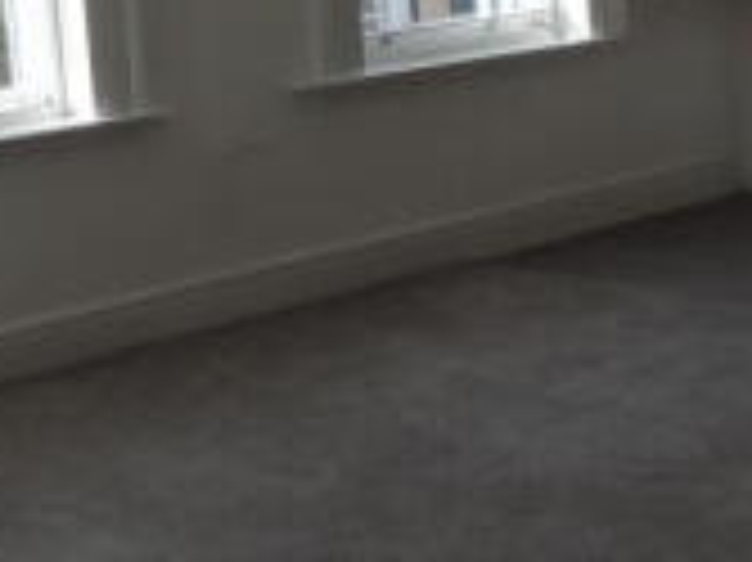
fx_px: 1824
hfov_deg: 23.1
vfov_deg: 17.4
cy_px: 142
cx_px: 200
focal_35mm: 84
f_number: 3
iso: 80
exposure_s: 1/200
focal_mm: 4.3
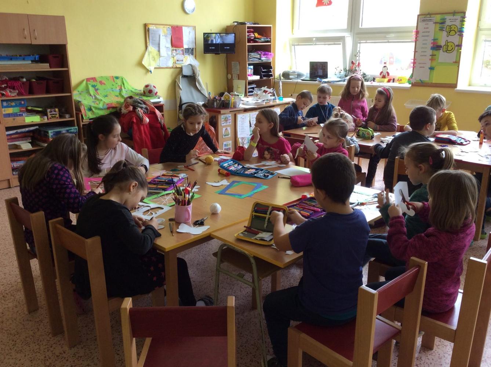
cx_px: 246
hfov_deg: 56.9
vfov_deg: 44.0
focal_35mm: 32
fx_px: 453
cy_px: 184
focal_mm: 3.3
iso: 50
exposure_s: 1/25
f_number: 2.4
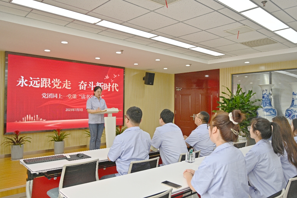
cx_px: 148
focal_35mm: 29
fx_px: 239
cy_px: 99
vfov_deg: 45.0
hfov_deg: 63.7
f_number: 4
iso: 400
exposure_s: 1/250
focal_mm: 29
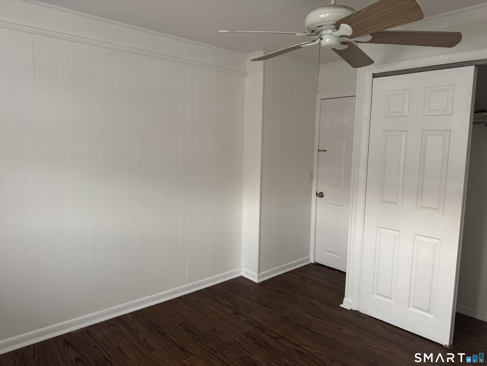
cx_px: 244
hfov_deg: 71.6
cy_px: 183
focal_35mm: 24
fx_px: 338
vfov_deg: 56.8
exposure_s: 1/60
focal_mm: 6.76
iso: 320
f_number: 1.78
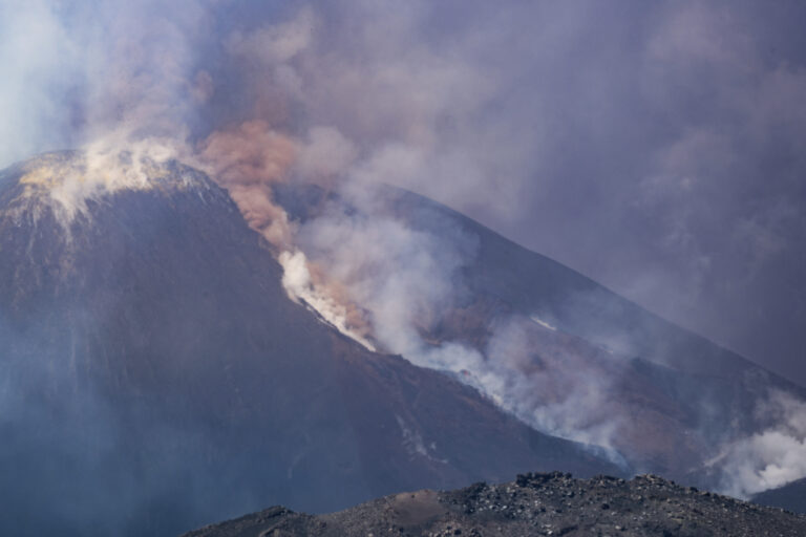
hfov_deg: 3.4
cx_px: 403
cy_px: 268
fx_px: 13432
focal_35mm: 600
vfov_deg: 2.3
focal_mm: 600
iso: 160
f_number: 6.3
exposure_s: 1/500
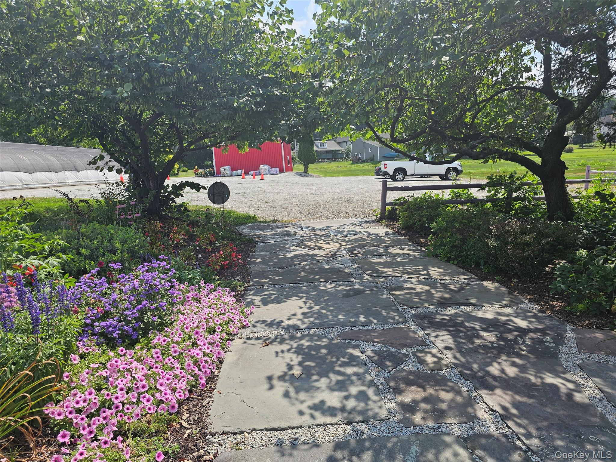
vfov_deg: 58.9
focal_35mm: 23
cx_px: 308
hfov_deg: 73.9
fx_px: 409
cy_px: 231
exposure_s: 1/511
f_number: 1.7
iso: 10
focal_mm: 6.3
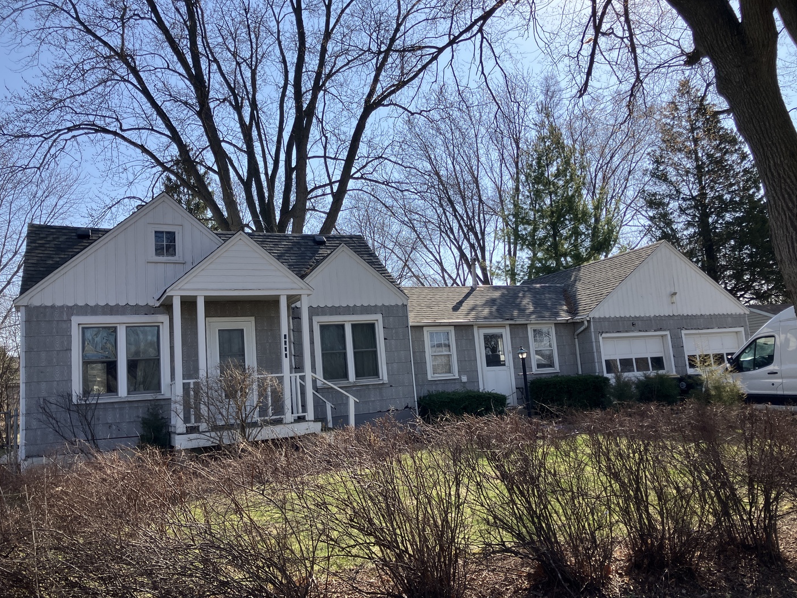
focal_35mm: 29
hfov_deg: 61.6
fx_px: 668
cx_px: 393
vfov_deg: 48.2
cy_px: 305
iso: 32
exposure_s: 1/1736
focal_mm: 3.99
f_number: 1.8
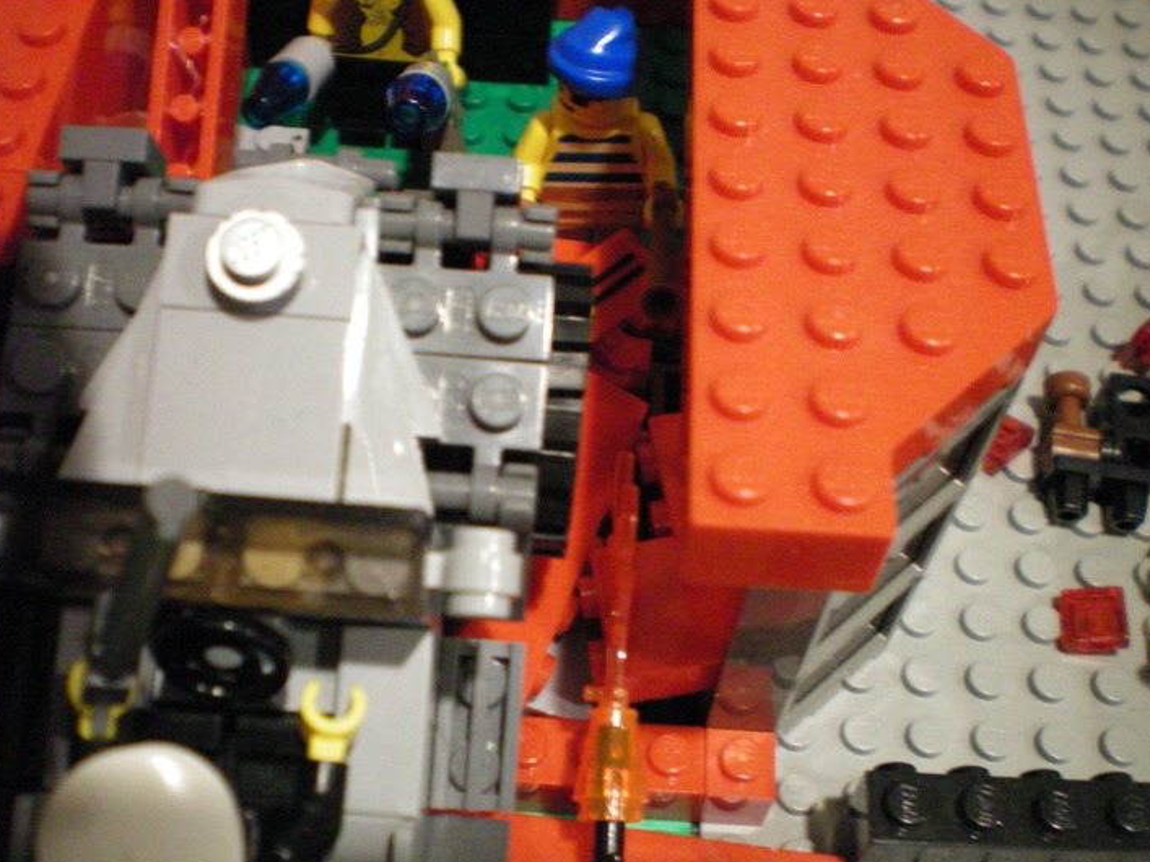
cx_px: 602
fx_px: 1428
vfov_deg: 33.6
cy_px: 449
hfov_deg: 43.8
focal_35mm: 43
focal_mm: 6.3
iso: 400
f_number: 3.1
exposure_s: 1/13
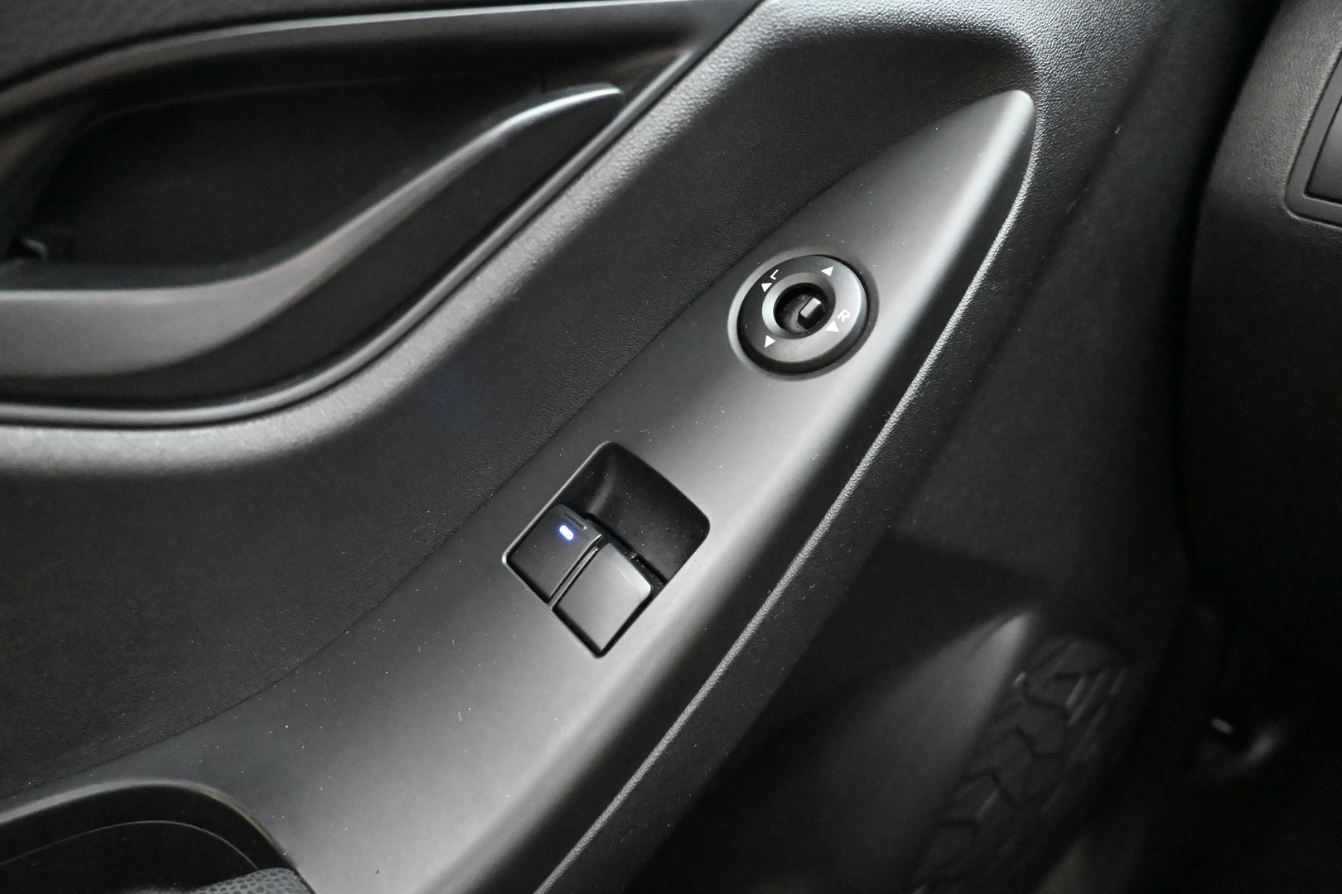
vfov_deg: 53.1
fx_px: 895
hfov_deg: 73.7
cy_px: 447
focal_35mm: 24
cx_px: 671
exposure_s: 1/15
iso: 12800
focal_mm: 16
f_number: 3.5
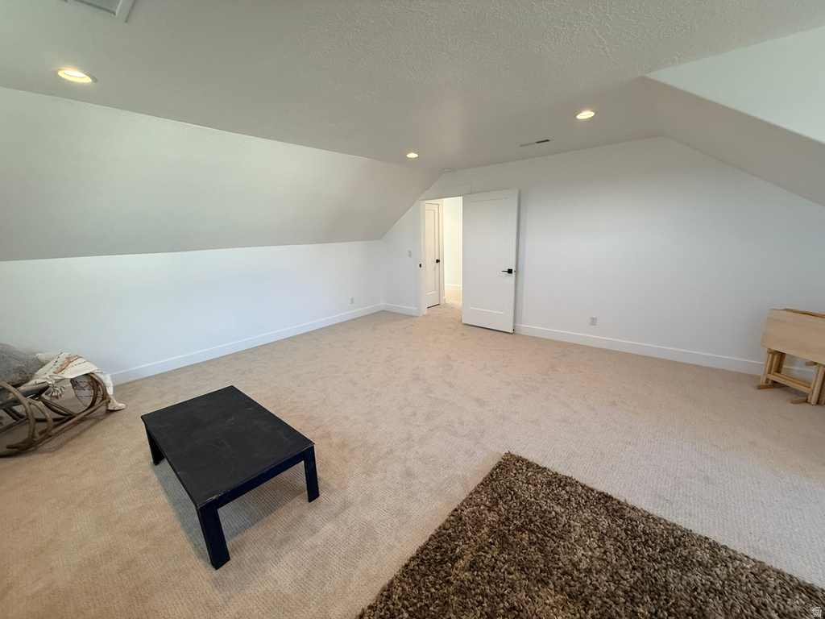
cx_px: 412
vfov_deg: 85.7
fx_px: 334
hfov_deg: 102.1
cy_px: 310
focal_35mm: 14
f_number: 2.2
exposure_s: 1/120
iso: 200
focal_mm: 2.22
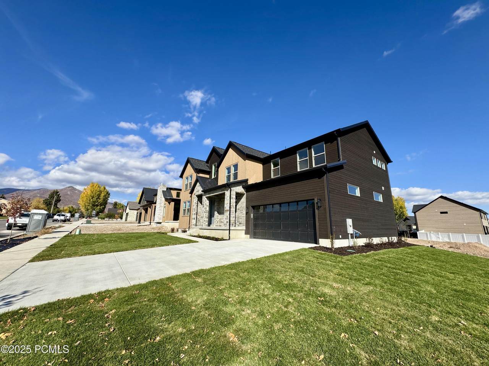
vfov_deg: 85.7
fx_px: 198
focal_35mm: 14
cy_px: 183
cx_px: 244
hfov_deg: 102.1
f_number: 2.2
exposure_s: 1/2083
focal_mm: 2.22
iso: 50
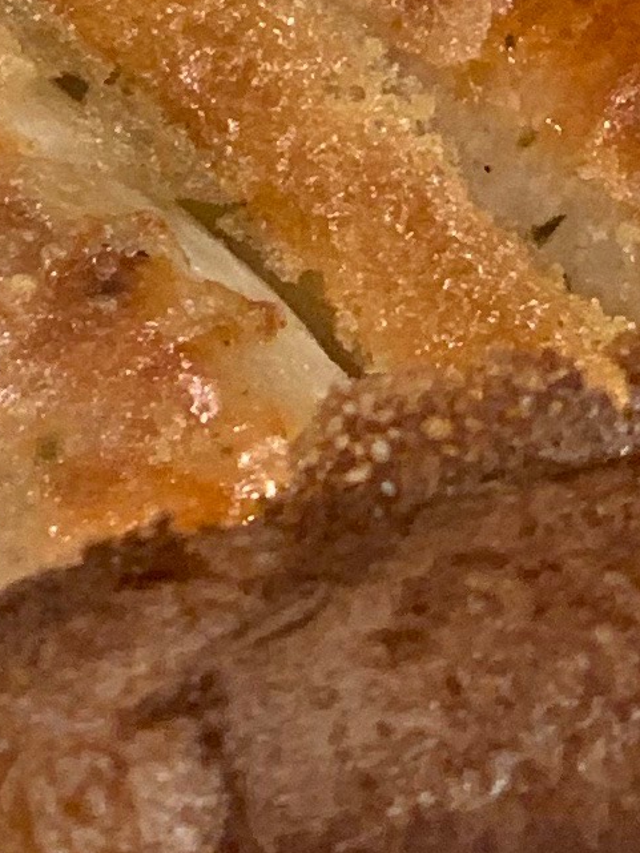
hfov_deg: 4.5
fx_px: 8058
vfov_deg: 6.0
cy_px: -177
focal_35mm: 327
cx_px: -411
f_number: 2.4
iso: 64
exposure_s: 1/50
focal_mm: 6
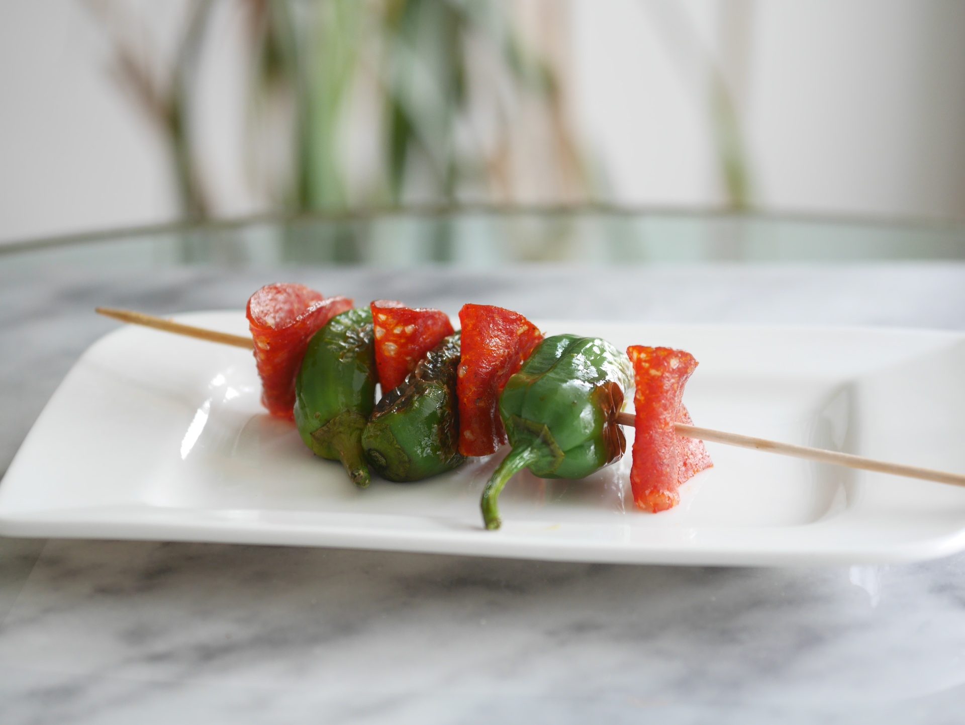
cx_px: 482
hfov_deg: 16.4
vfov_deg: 12.4
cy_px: 362
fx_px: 3347
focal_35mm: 120
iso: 320
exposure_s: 1/125
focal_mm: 60
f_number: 2.8
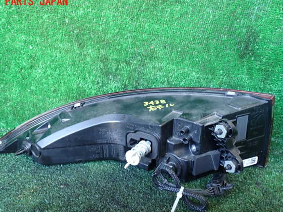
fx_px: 270
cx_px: 129
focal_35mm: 33
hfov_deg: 55.3
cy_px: 112
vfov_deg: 42.9
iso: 250
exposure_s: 1/30
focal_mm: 5.4
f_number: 2.3
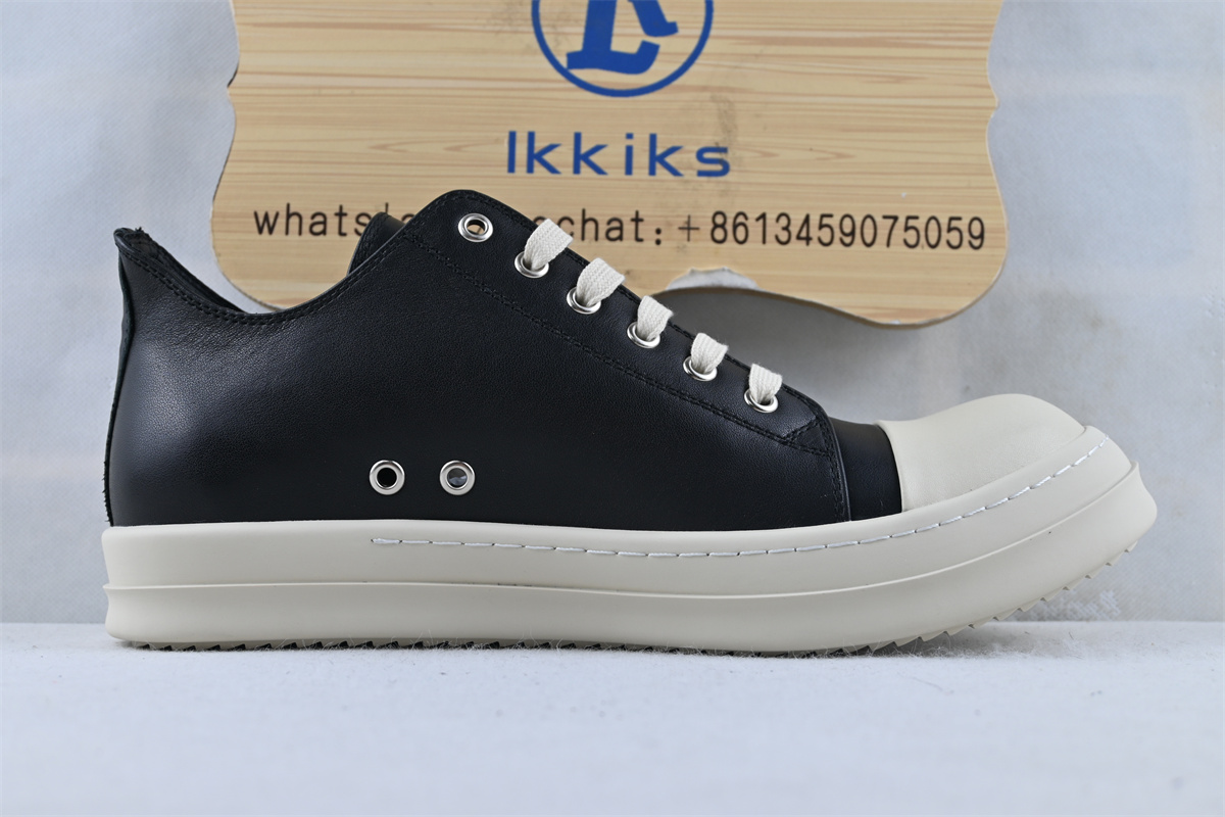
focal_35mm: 49
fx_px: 1659
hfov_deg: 40.5
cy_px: 408
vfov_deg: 27.7
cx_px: 612
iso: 100
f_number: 5
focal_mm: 32.5
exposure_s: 1/50
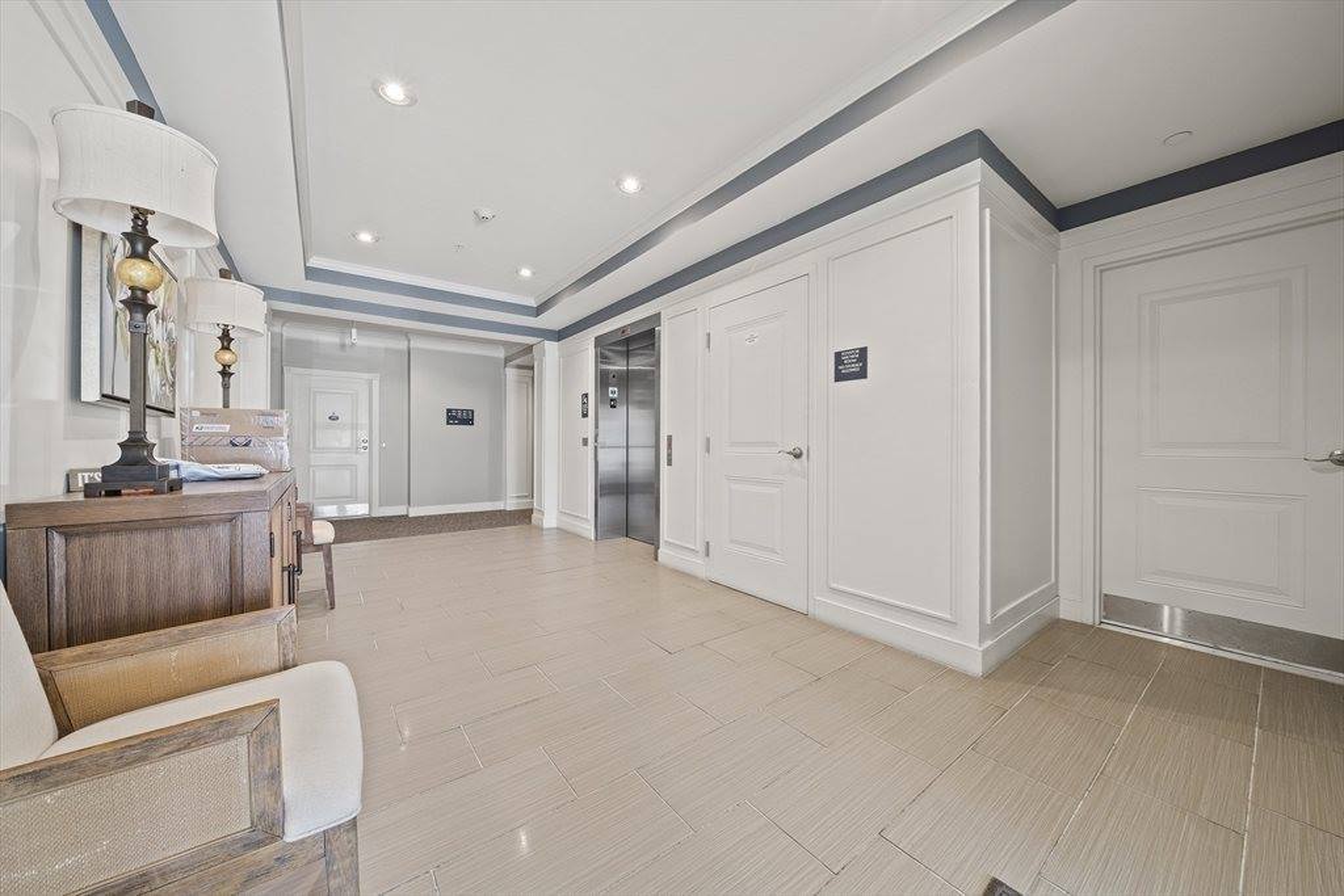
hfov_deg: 112.6
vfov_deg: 90.0
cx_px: 672
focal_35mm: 12
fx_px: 448
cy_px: 448
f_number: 8
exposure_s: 1
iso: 320
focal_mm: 12
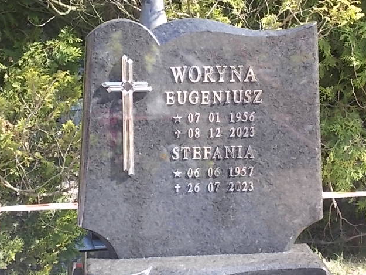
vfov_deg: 16.8
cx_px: 184
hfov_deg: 22.2
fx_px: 931
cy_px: 135
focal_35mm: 88
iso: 125
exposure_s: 1/60
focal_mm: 15.4
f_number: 6.3
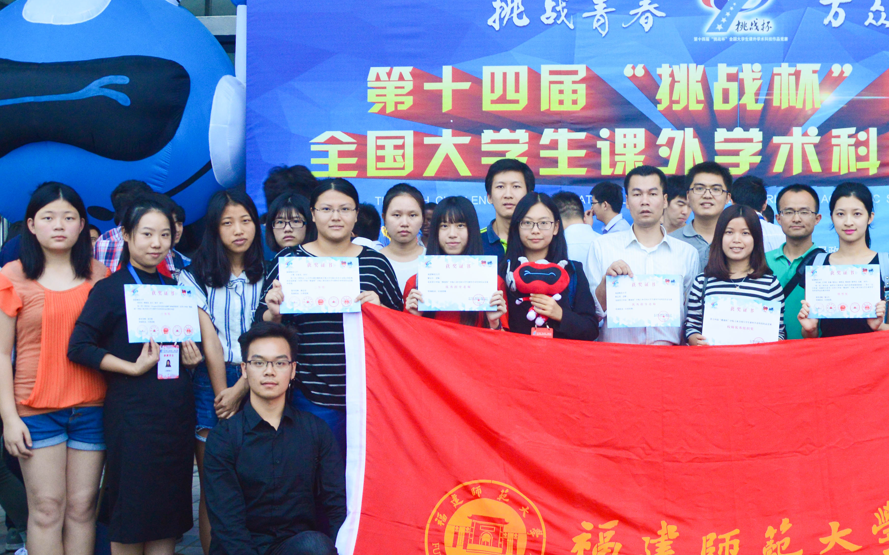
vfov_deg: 28.6
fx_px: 1090
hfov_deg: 42.7
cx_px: 686
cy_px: 275
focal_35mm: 45
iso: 800
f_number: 3.8
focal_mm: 18
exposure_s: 1/60
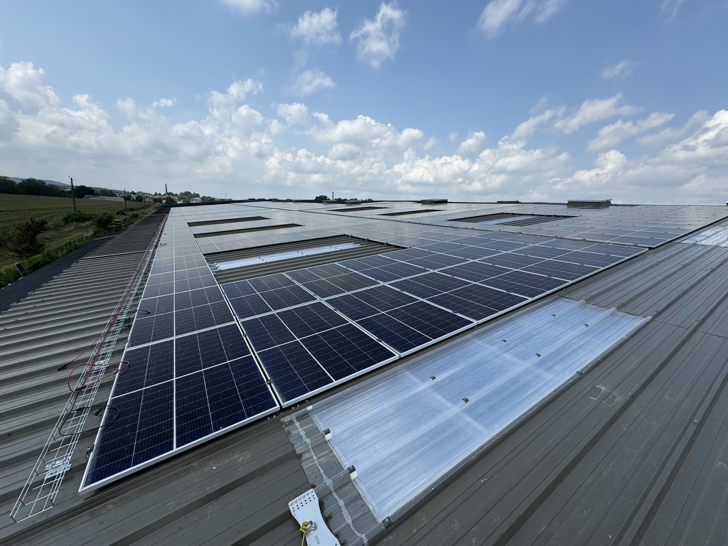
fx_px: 294
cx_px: 364
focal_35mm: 14
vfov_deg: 85.7
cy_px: 273
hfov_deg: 102.1
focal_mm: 2.22
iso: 50
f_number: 2.2
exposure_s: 1/1880
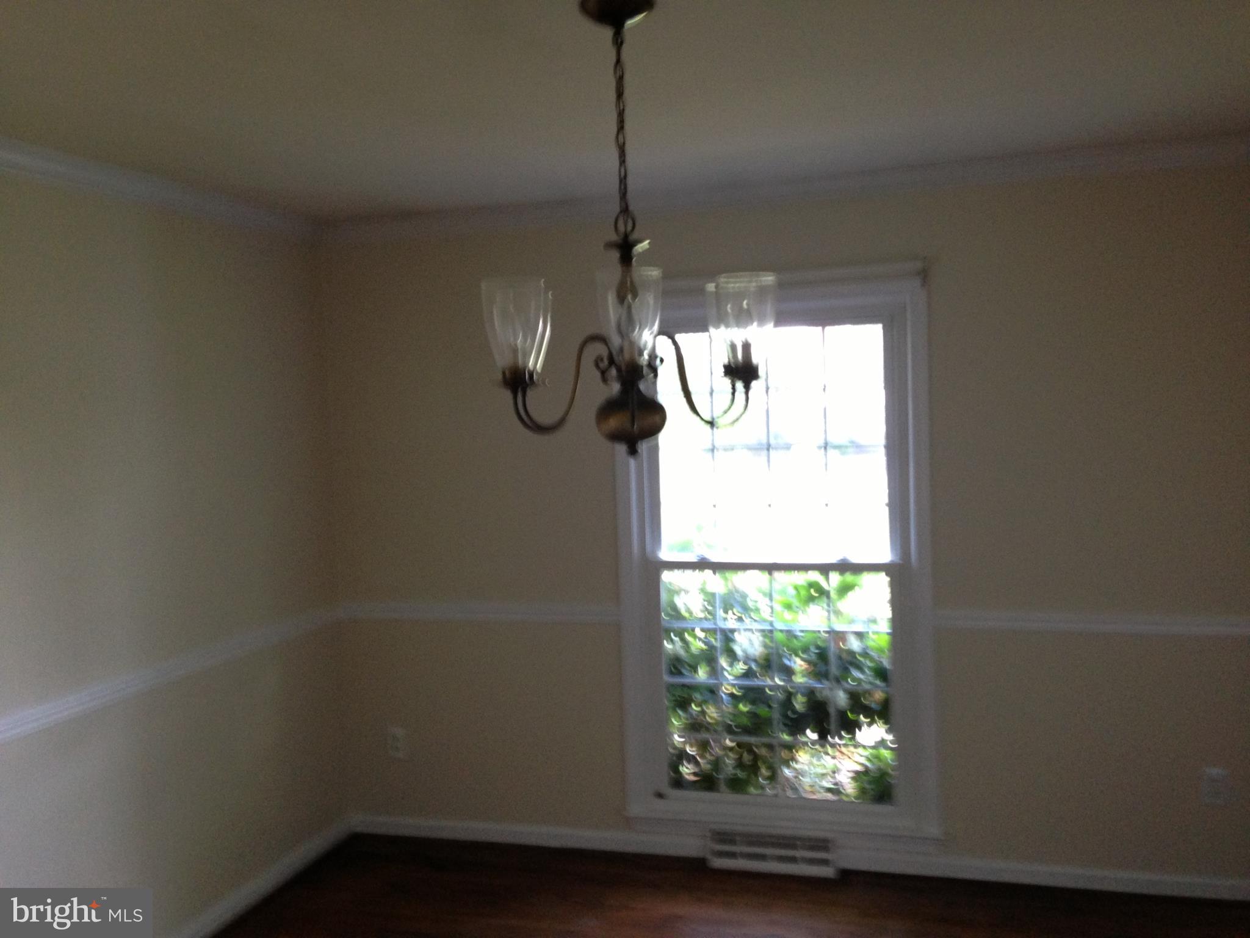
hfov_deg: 55.4
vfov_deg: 42.9
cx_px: 625
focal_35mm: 33
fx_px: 1192
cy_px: 469
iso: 200
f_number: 2.4
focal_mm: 4.13
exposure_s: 1/20
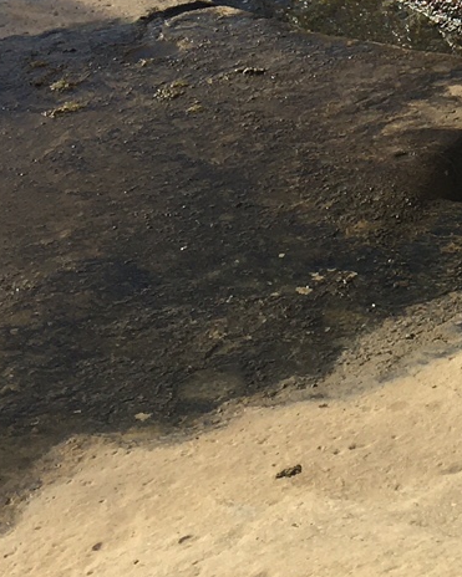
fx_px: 2103
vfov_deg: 14.8
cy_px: -225
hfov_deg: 12.1
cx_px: 634
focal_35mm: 123
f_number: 2.2
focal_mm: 4.15
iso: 25
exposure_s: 1/1923
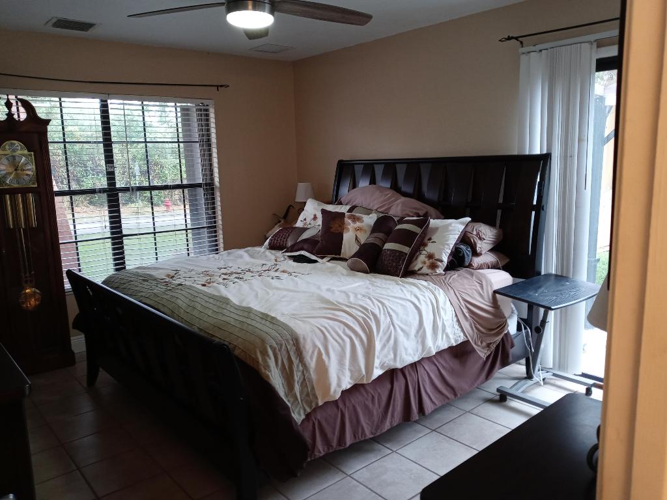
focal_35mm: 28
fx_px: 540
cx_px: 334
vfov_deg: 49.7
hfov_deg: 63.4
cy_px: 250
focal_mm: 3.61
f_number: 1.8
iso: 150
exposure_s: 1/30
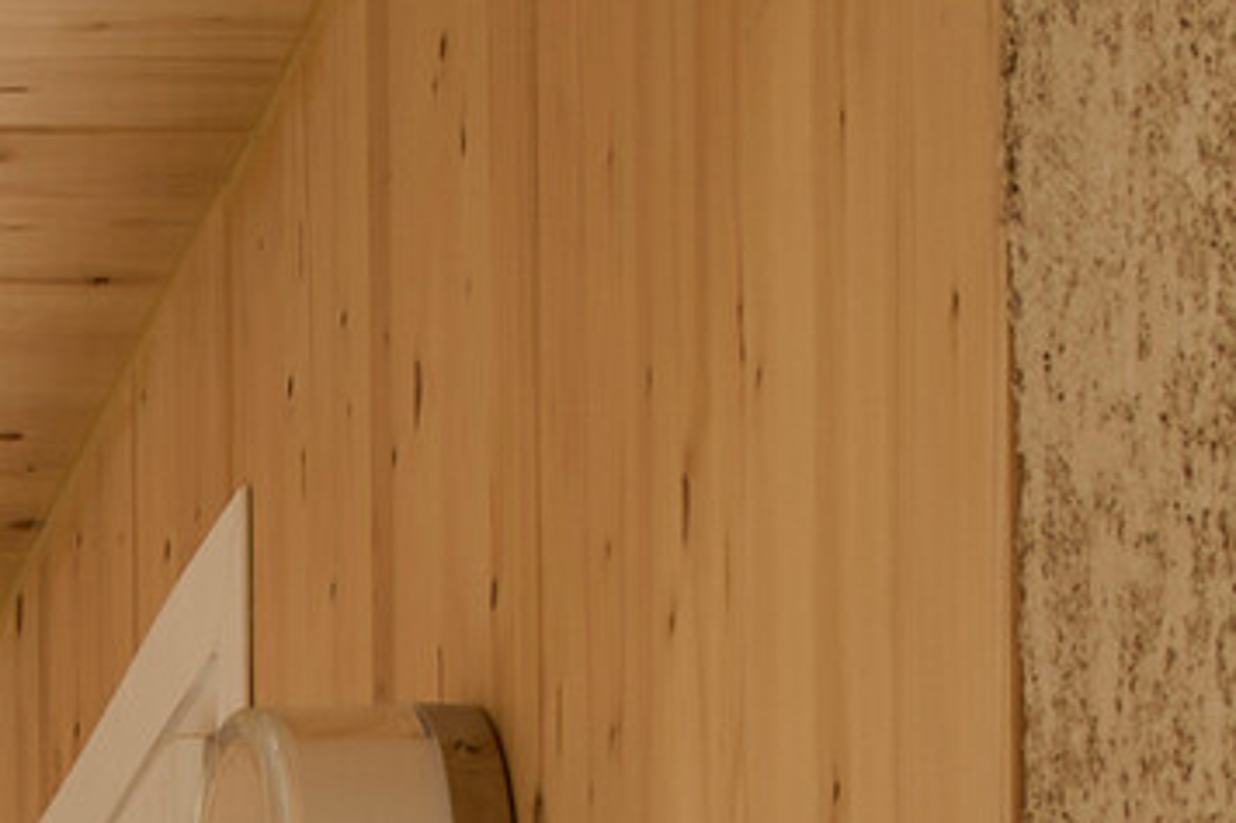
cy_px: 3042
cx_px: -1361
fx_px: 7515
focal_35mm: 219
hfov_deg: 8.8
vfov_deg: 5.6
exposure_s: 1/2
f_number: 11
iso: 100
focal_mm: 26
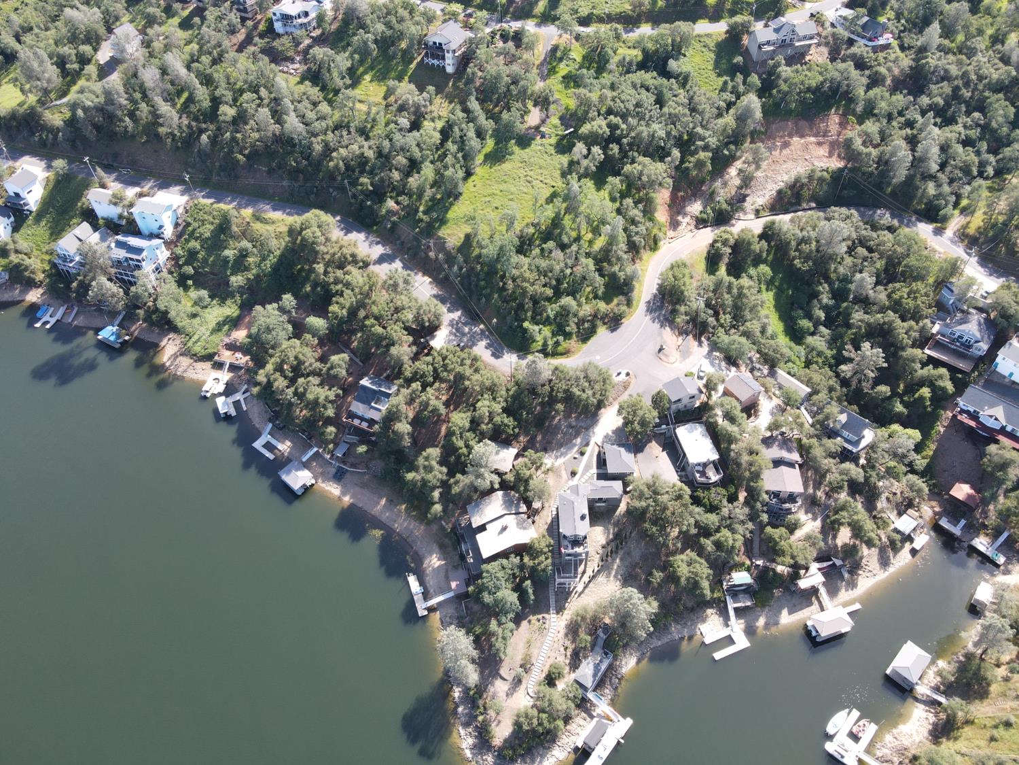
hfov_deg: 71.6
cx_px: 510
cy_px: 382
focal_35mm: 24
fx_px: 706
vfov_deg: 56.8
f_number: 2.8
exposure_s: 1/120
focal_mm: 4.5
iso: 100
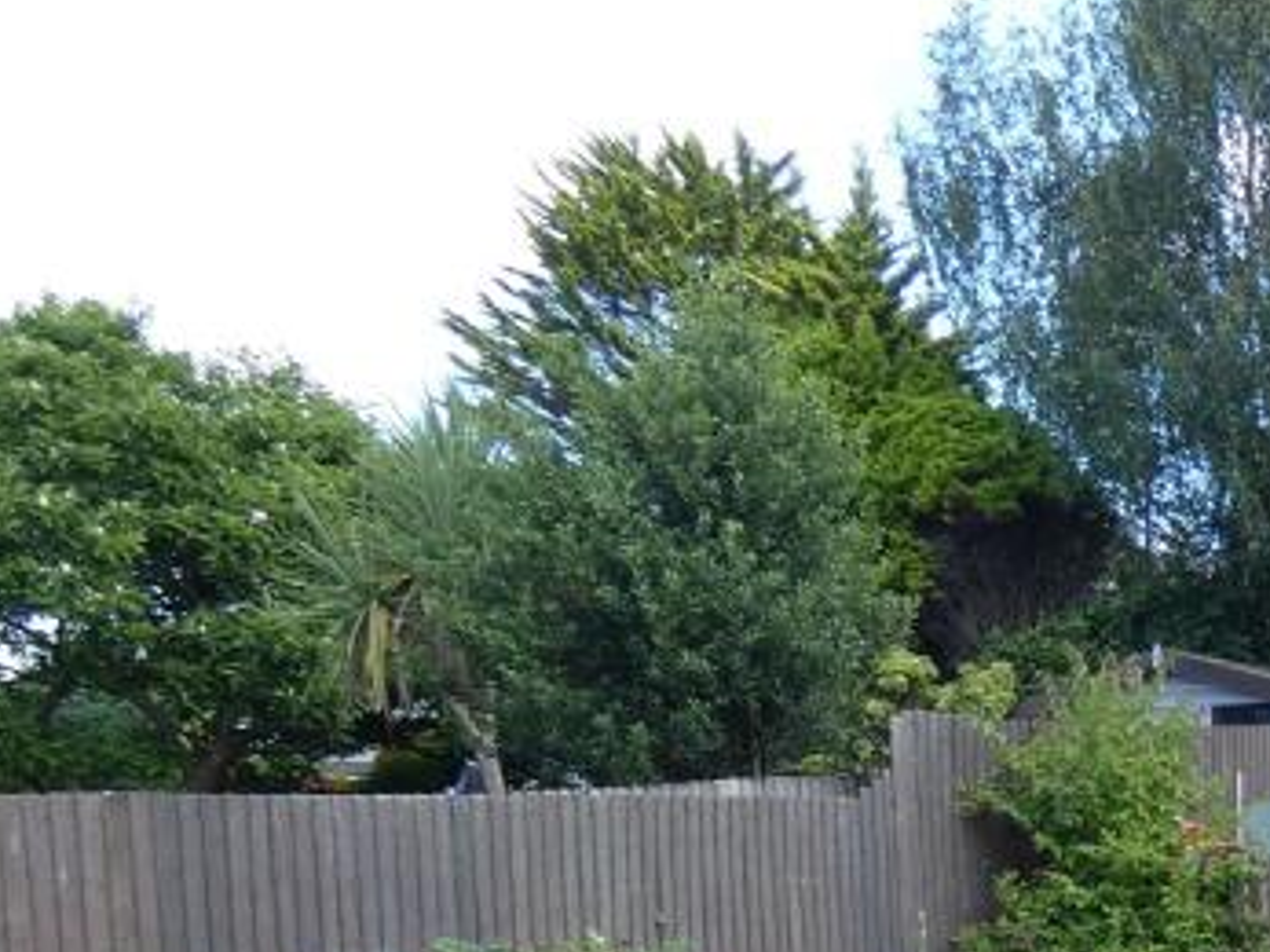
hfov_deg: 28.6
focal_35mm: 59
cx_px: 1504
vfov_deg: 21.9
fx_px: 2164
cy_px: 1289
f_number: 2.8
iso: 80
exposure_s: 1/250
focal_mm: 3.6
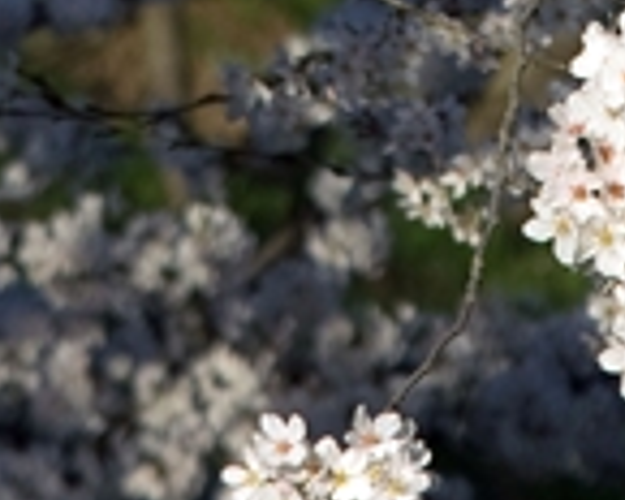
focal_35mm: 544
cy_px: -927
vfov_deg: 2.8
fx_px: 10063
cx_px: 362
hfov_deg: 3.6
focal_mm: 70
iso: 100
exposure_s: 1/750
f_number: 5.6
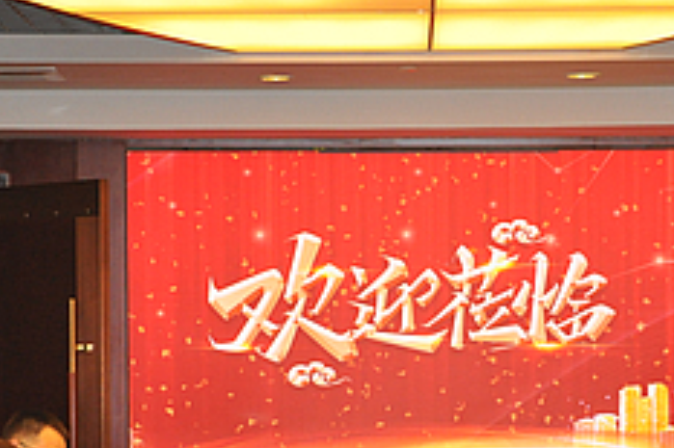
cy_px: 432
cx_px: 425
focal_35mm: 147
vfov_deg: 9.3
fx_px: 2750
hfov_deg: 14.0
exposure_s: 1/125
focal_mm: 38
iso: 800
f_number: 4.5
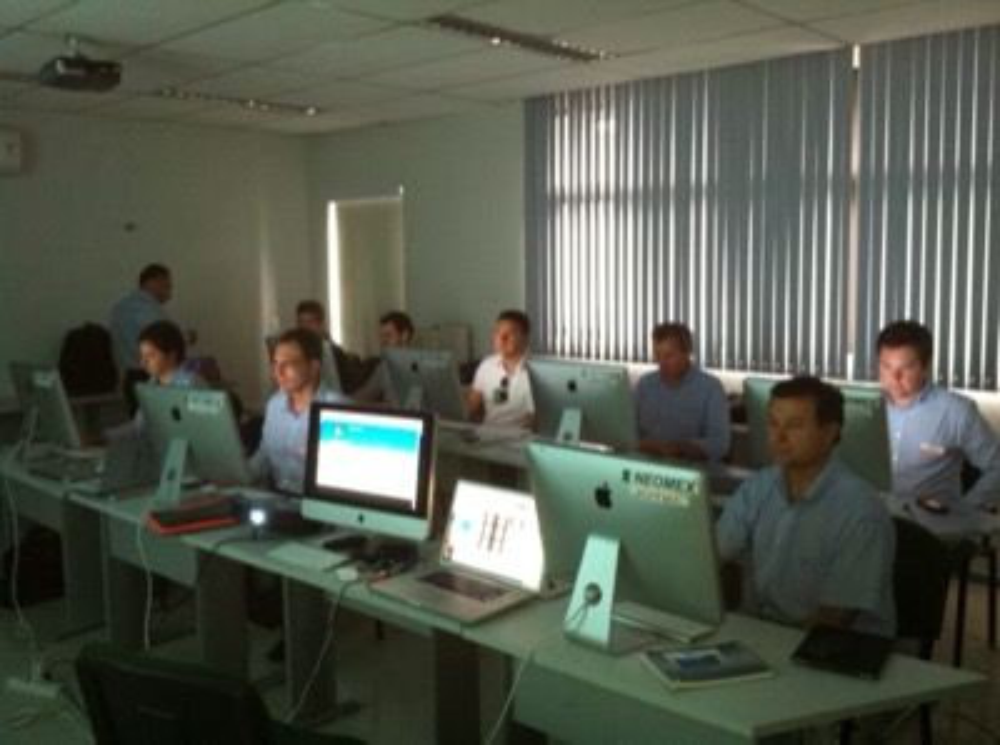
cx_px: 500
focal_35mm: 35
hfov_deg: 52.7
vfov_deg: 40.5
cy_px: 372
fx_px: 1009
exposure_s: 1/15
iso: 320
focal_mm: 3.85
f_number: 2.8
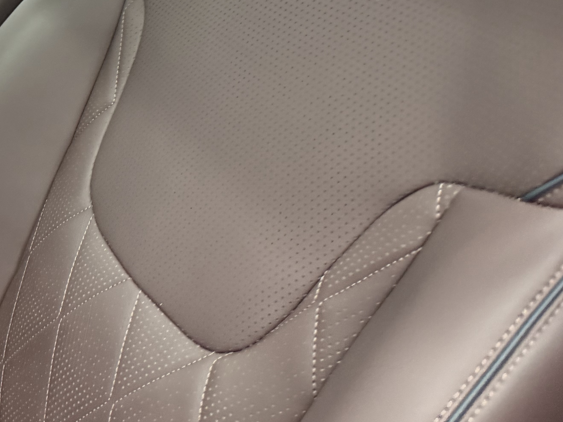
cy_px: -19
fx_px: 846
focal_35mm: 52
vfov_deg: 26.3
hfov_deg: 34.4
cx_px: 36
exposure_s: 1/33
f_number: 1.78
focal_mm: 6.76
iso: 640
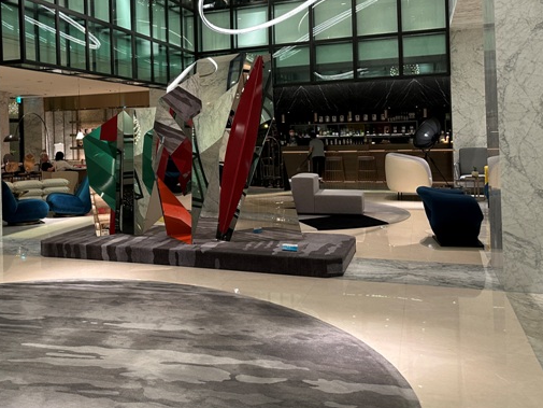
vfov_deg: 37.2
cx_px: 132
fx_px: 596
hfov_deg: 47.1
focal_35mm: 38
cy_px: 126
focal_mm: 6.86
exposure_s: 1/61
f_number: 1.78
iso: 200
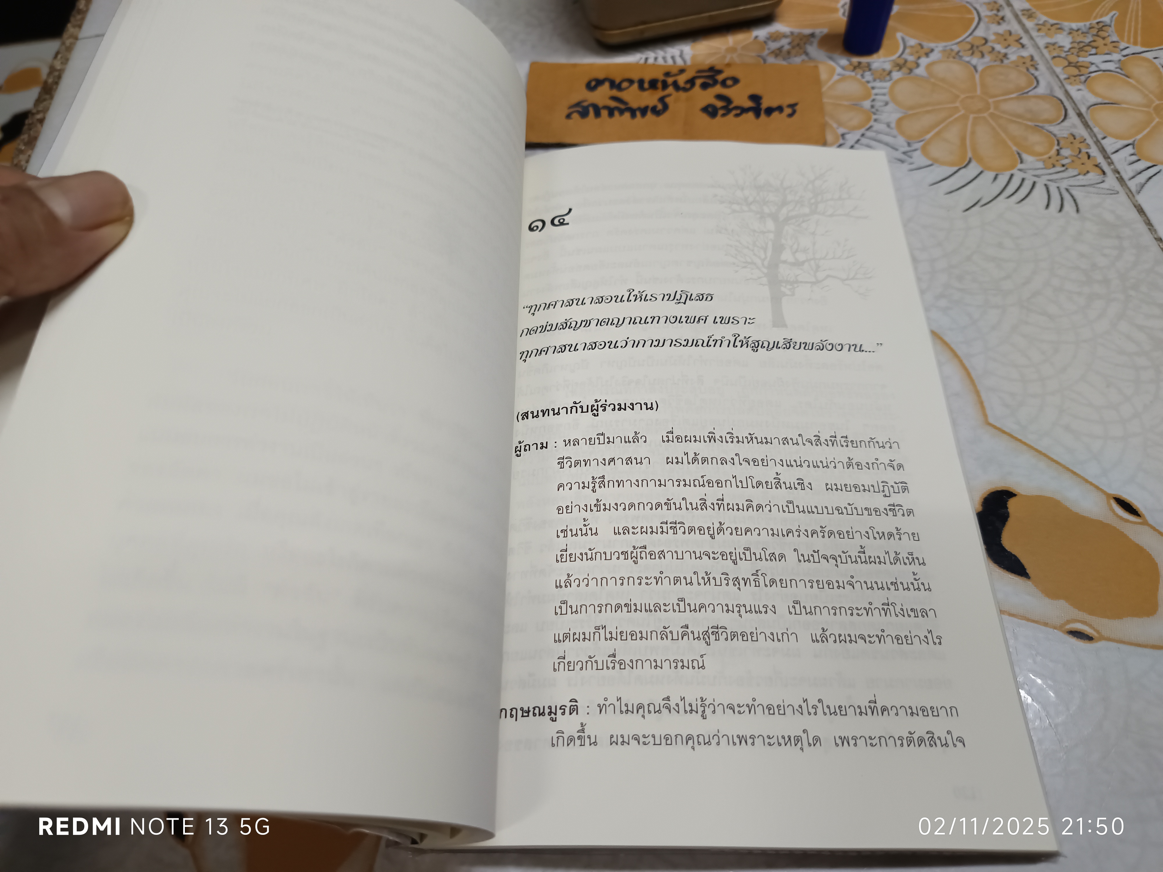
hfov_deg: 71.6
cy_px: 436
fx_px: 806
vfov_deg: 56.8
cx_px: 582
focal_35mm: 24
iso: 1059
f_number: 1.7
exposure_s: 1/50
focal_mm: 5.31
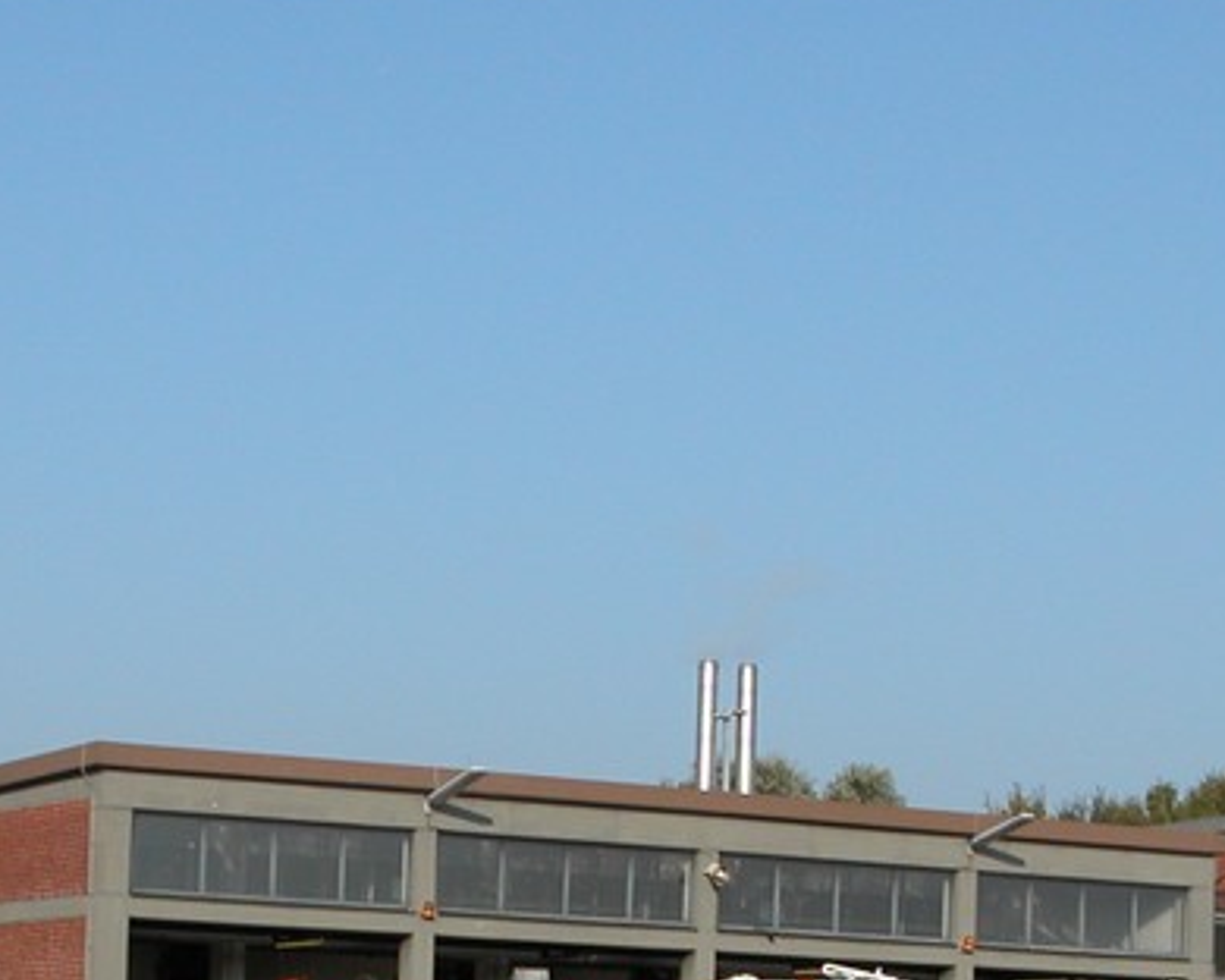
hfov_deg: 18.3
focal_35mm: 105
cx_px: 521
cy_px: 964
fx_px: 3807
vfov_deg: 14.5
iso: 100
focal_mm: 8.9
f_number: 6.3
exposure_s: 1/350
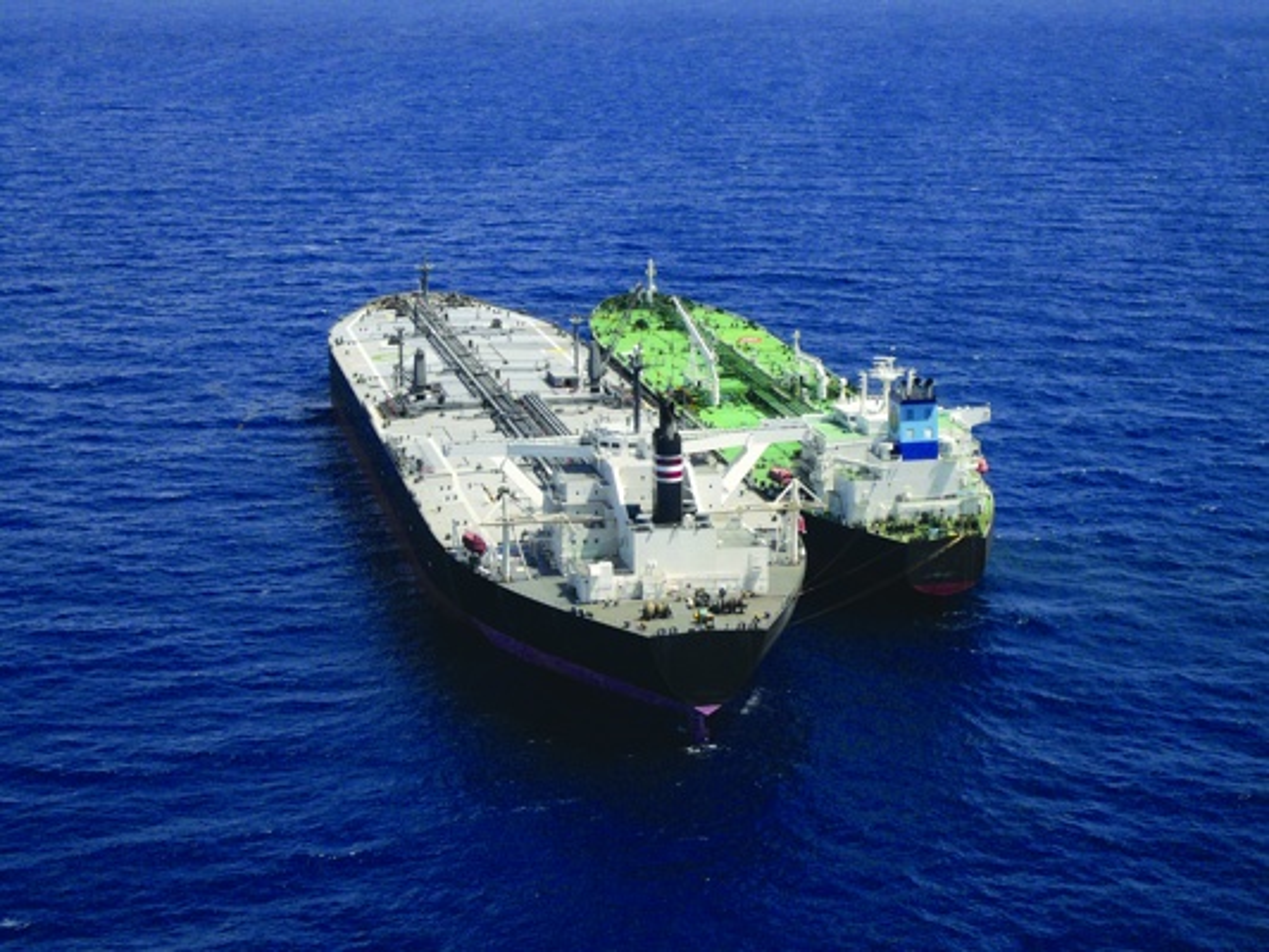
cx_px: 634
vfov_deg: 21.6
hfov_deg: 28.6
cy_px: 476
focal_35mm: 68
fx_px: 2493
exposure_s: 1/800
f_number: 4.3
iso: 100
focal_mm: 11.2
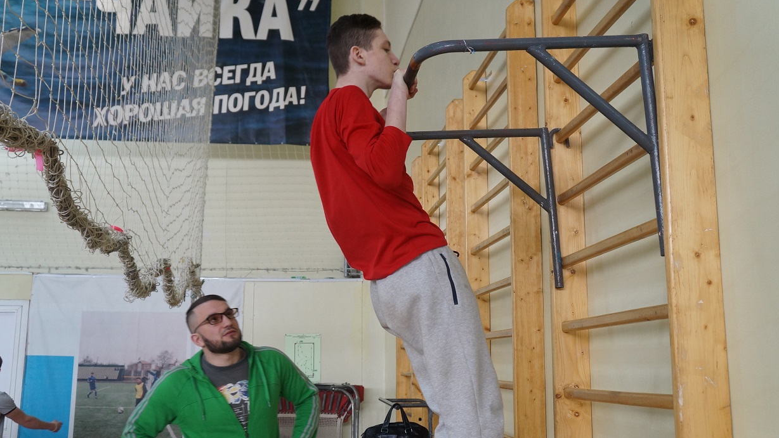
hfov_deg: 52.8
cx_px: 393
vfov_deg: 31.2
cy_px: 234
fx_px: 785
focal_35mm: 38
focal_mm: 24
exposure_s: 1/60
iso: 1000
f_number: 4
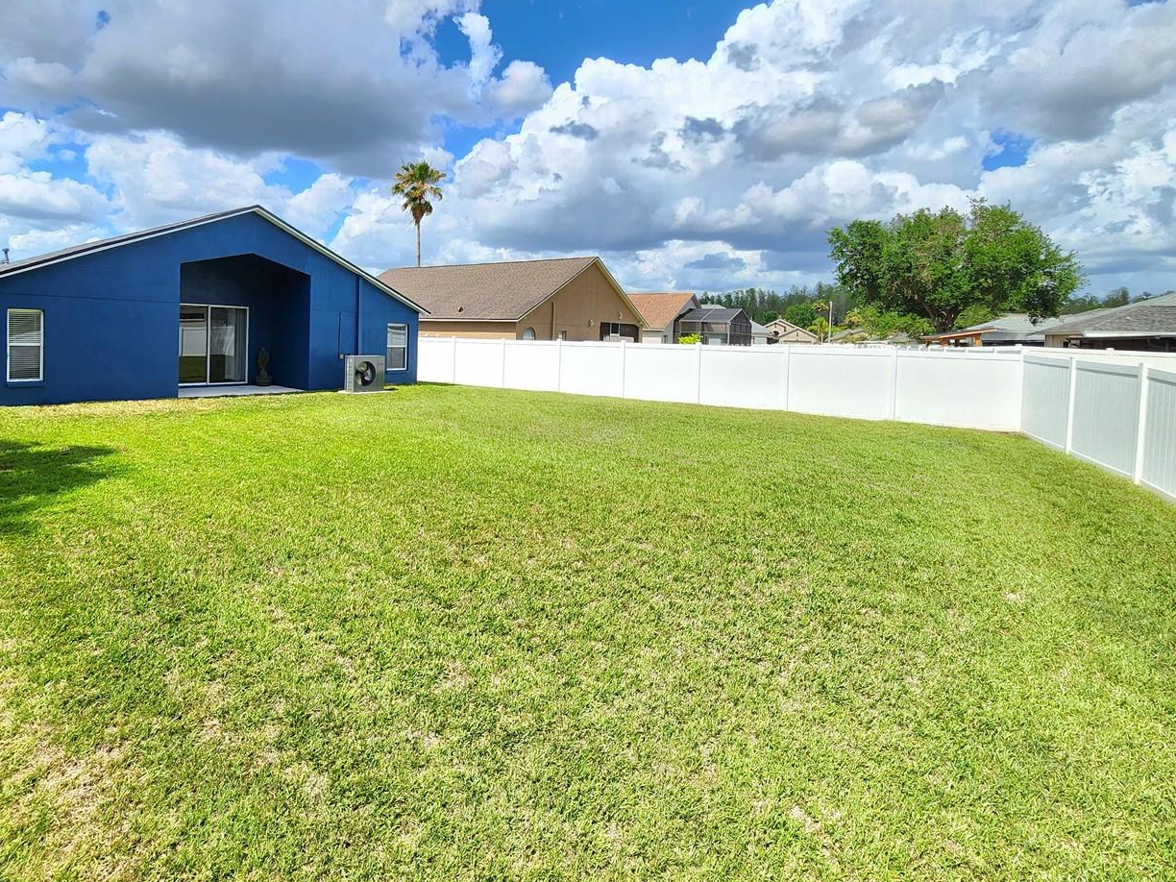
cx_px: 511
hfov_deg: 90.5
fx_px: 578
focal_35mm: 17
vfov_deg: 74.0
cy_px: 356
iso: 50
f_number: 2.2
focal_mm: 2.2
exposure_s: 1/1250
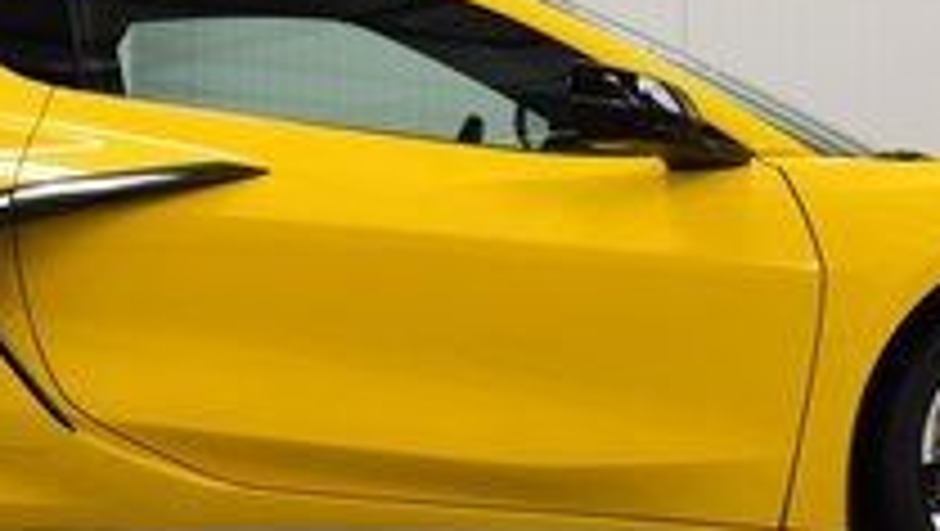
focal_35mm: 154
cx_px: 274
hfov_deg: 13.9
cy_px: 173
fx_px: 3842
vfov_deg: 7.9
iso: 500
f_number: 7.1
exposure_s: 1/30
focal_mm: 32
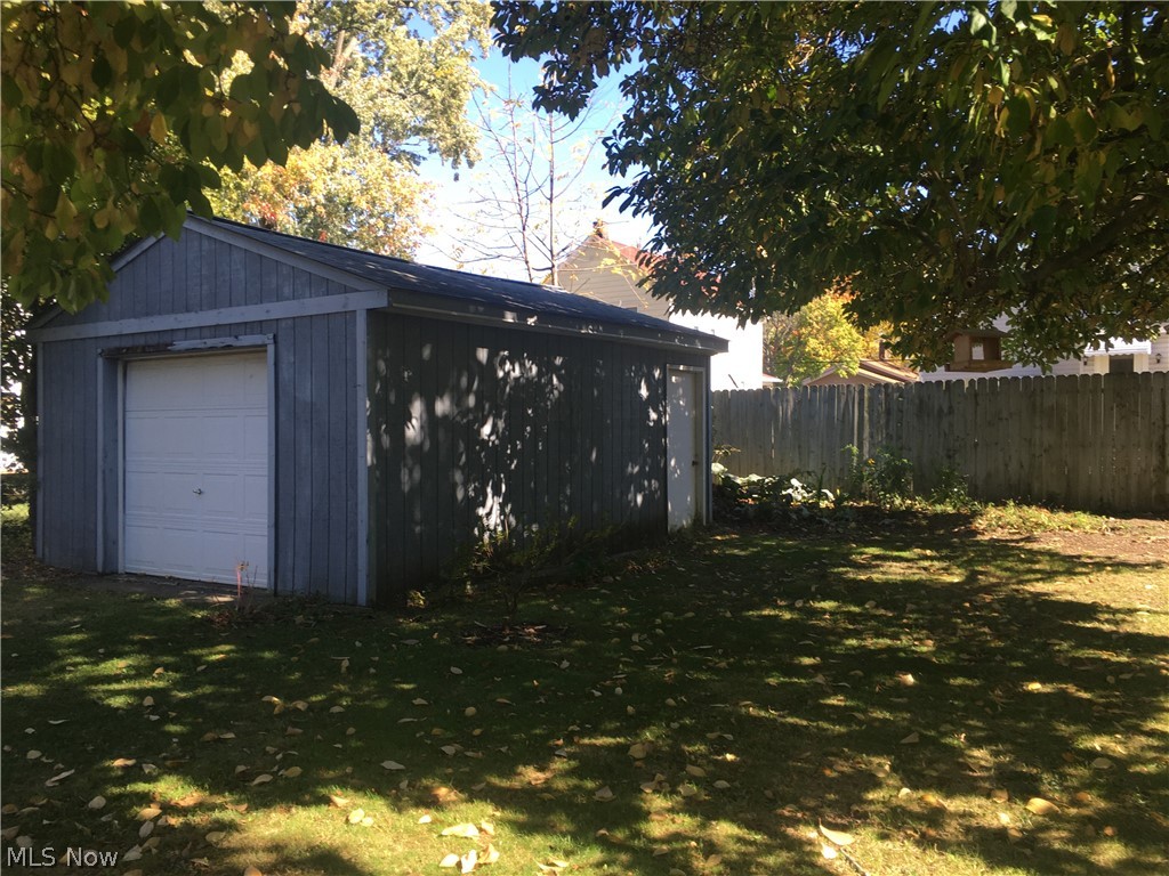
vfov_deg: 48.2
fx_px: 979
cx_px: 584
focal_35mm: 29
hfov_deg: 61.7
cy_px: 438
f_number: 2.2
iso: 25
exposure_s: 1/265
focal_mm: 4.15
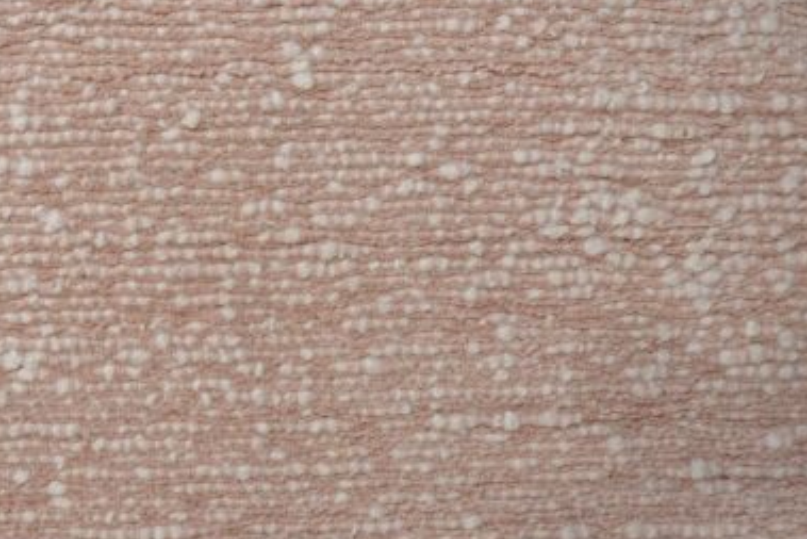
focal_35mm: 38
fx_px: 852
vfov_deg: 34.7
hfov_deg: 50.4
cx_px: 326
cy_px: 168
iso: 640
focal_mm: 16
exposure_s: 1/160
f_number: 5
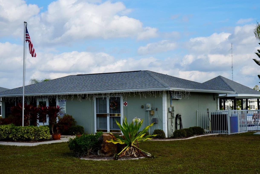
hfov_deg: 30.1
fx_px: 484
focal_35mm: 67
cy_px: 83
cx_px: 136
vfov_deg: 20.3
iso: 100
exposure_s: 1/800
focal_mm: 51
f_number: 5.6
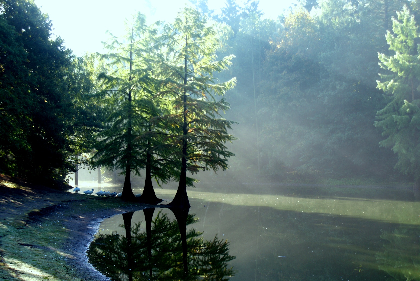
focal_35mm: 68
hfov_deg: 29.8
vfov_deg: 20.2
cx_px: 210
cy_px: 140
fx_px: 788
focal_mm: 45
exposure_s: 1/80
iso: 100
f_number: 5.6
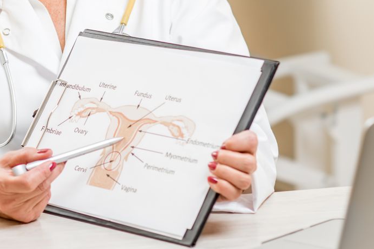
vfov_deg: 5.4
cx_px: 75
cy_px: 11
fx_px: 2618
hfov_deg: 8.2
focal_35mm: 252
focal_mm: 85
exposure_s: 1/200
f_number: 2.8
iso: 200
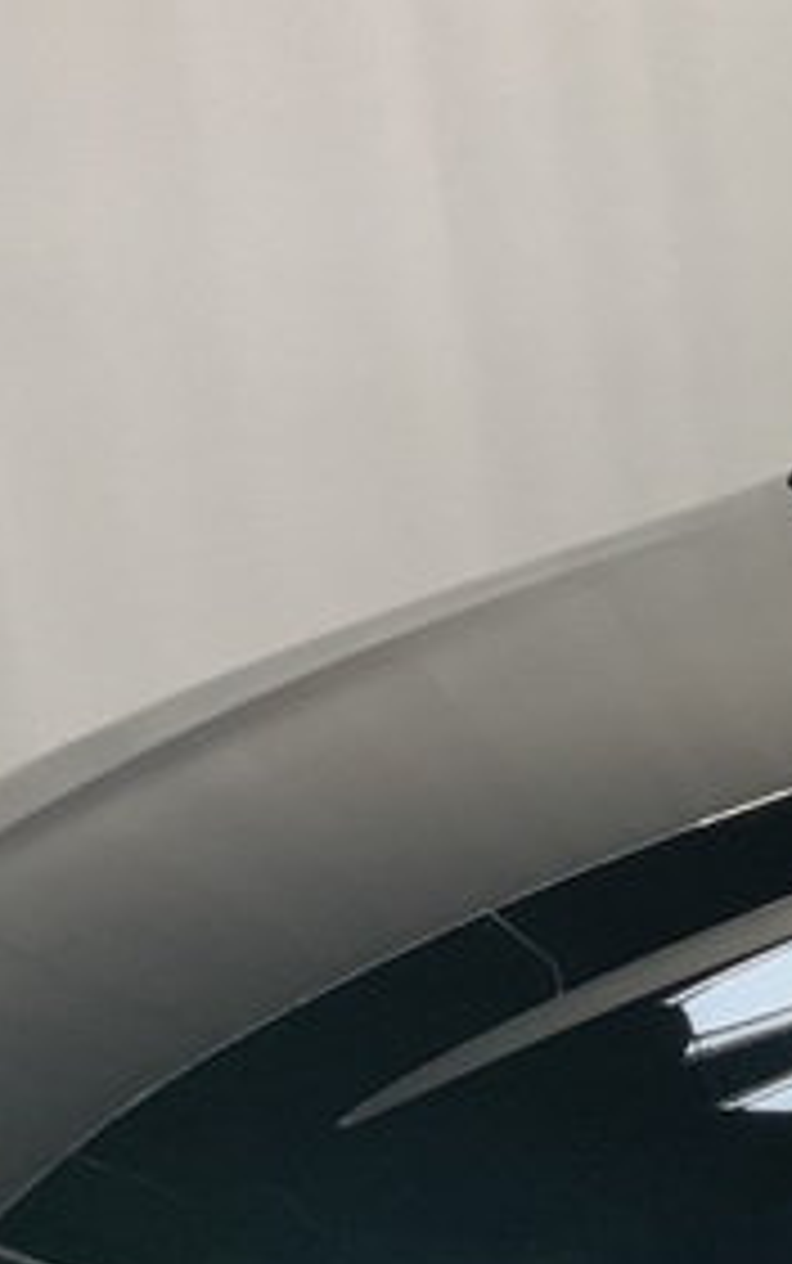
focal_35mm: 105
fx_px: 3621
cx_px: 1508
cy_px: 999
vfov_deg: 19.6
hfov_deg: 11.4
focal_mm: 3
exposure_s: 1/60
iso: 64
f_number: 1.8
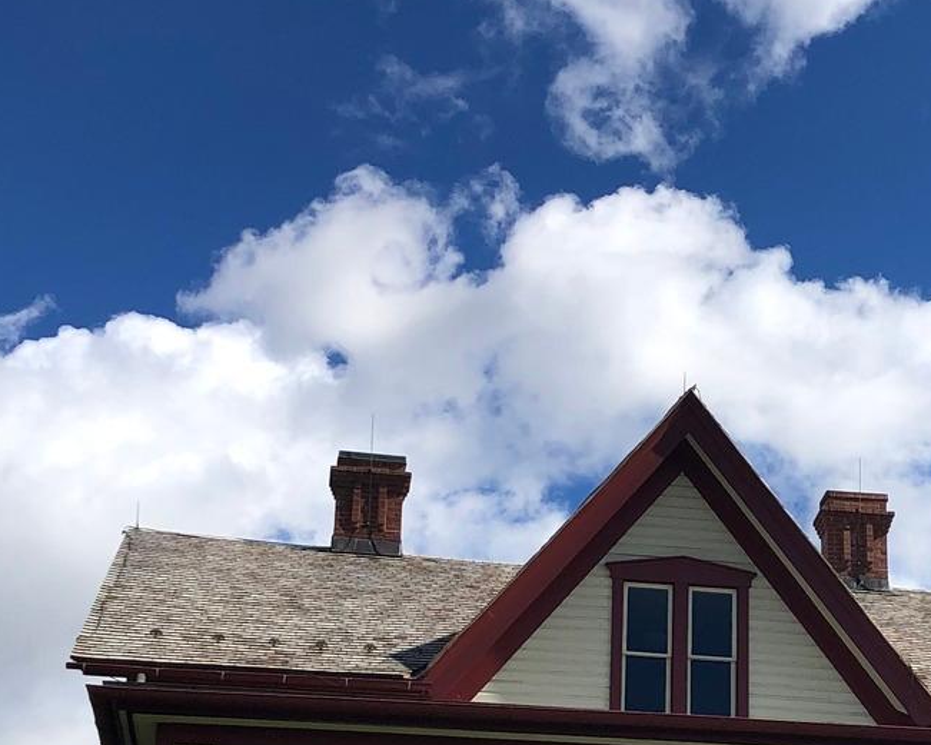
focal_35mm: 84
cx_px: 835
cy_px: 704
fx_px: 2315
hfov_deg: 22.2
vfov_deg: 17.9
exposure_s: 1/2404
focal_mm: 3.99
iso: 20
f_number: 1.8
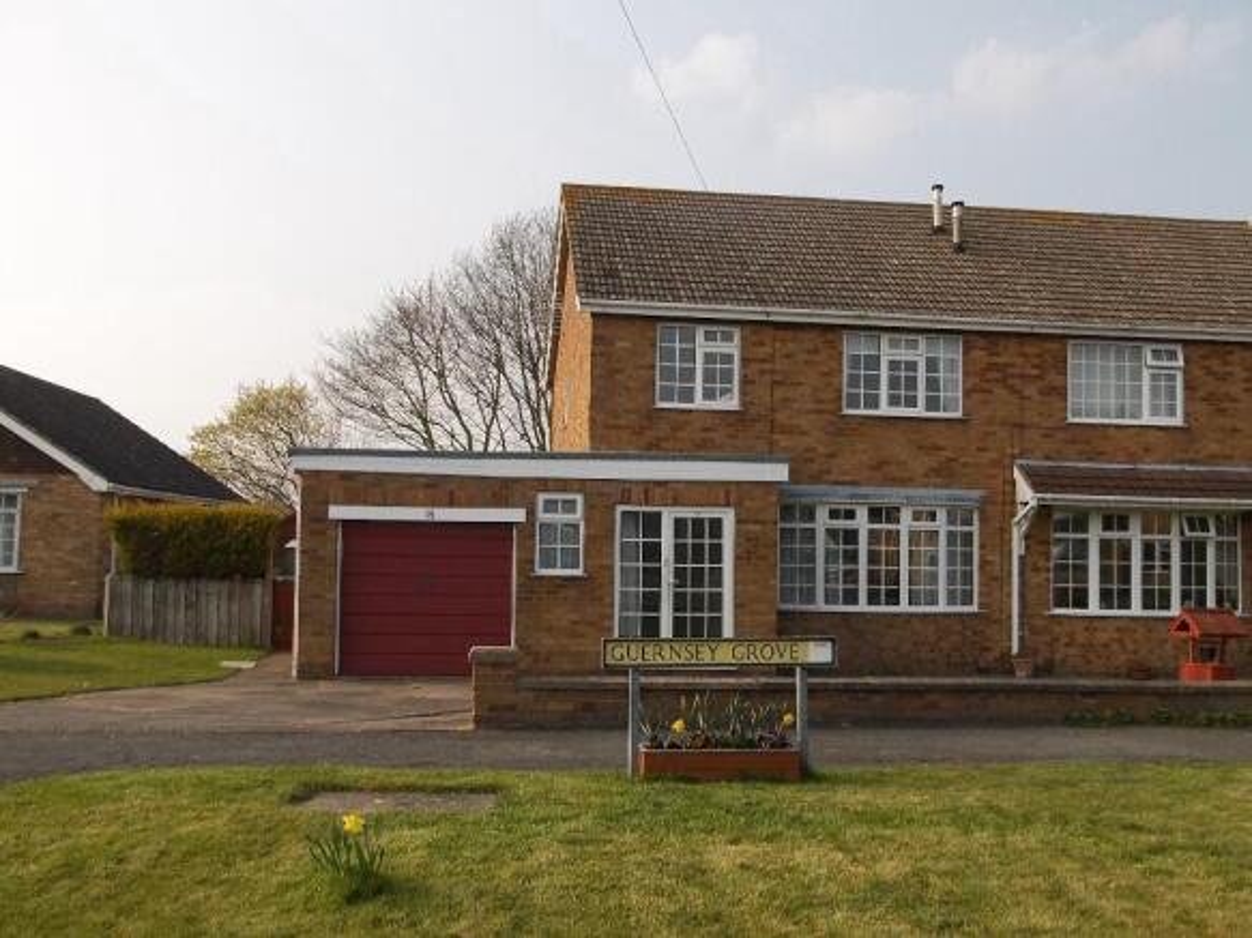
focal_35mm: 33
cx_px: 626
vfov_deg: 42.9
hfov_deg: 55.4
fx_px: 1193
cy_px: 469
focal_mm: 5.9
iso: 80
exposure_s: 1/125
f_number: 8
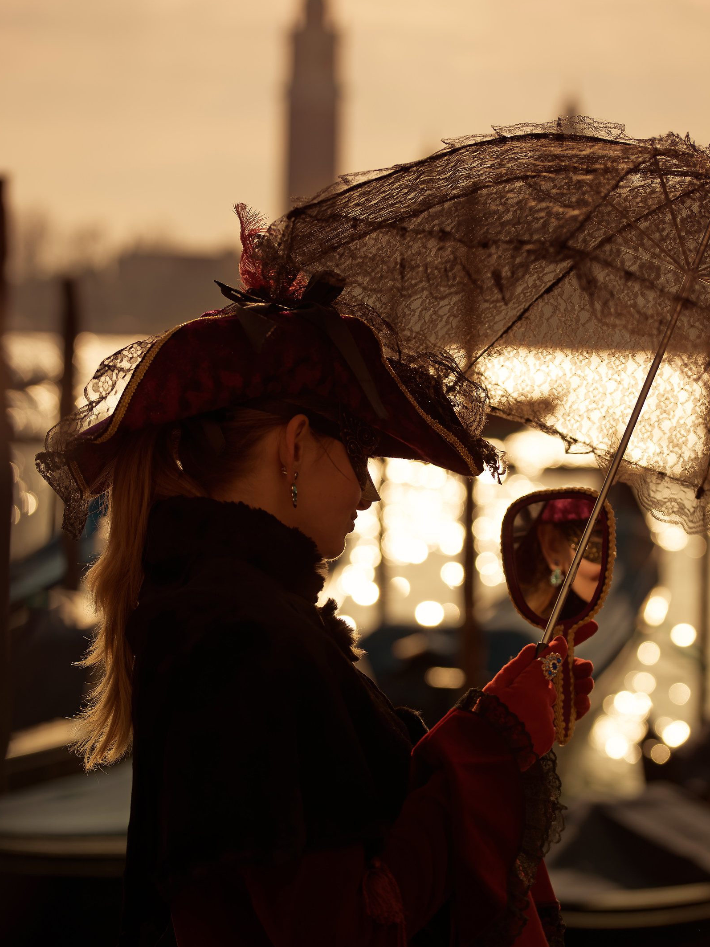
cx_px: 354
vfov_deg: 17.3
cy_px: 504
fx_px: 3118
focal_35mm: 114
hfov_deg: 13.0
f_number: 4.5
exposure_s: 1/8000
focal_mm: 105
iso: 100
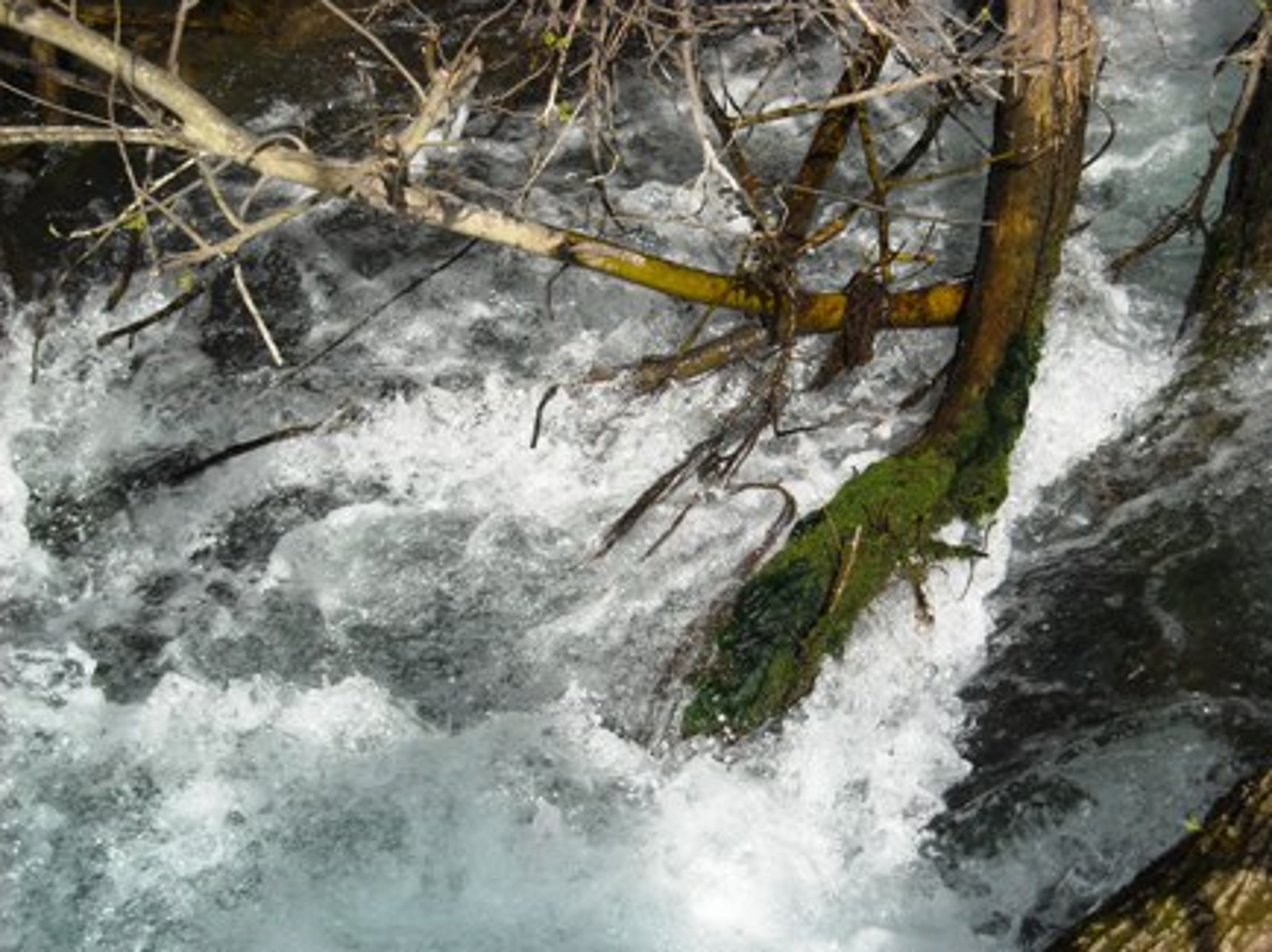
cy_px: 480
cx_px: 654
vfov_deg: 23.3
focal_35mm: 63
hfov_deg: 30.7
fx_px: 2314
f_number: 3.5
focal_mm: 9.87
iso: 64
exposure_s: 1/478
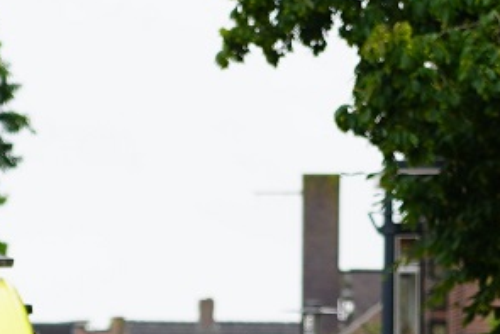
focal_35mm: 683
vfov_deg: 2.0
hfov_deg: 3.0
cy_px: 573
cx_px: -66
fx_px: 9490
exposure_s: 1/125
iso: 100
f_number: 4
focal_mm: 105
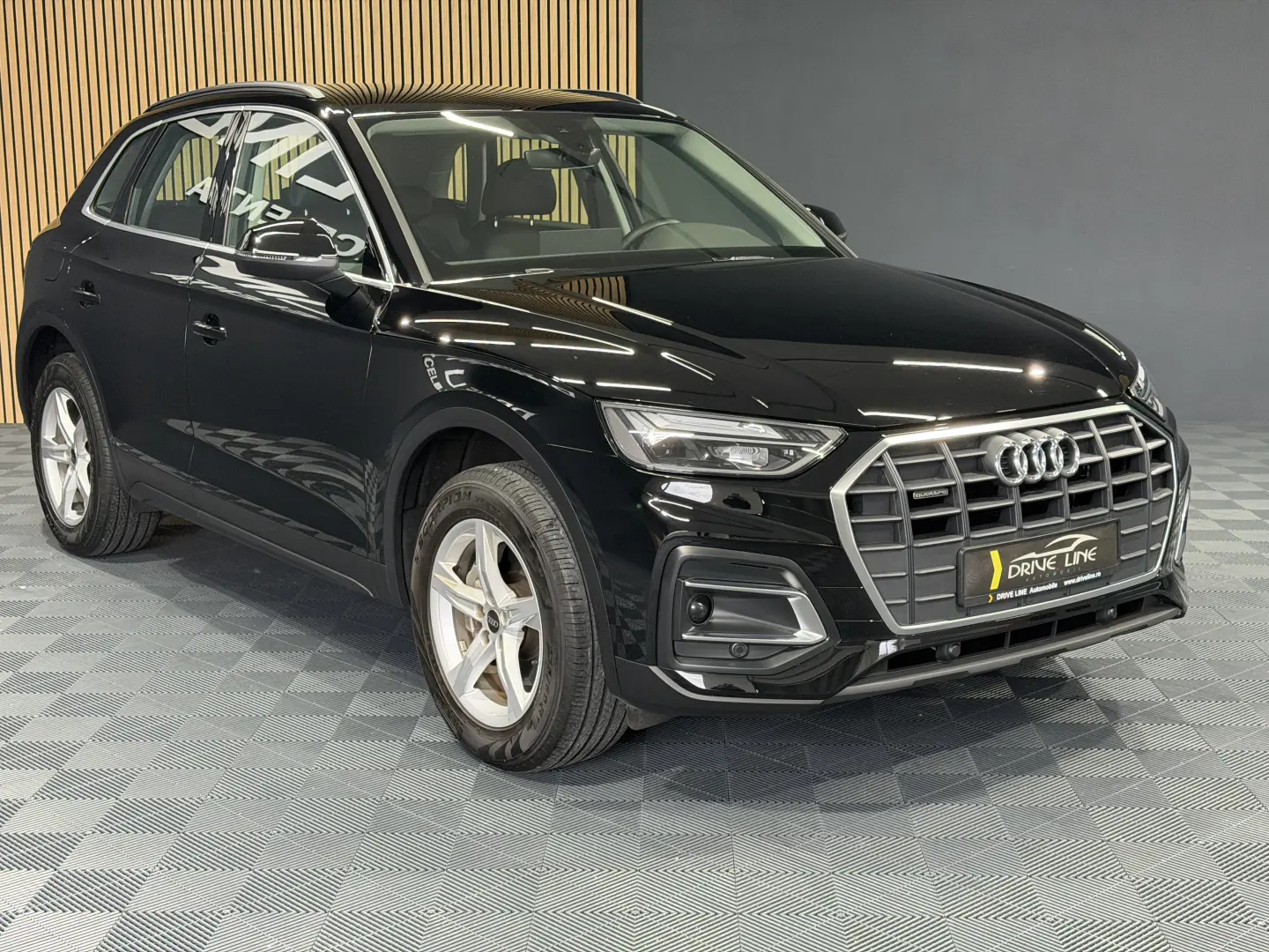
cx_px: 634
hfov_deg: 39.7
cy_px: 476
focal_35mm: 48
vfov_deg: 30.3
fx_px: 1760
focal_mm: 6.76
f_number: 1.78
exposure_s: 1/50
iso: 250
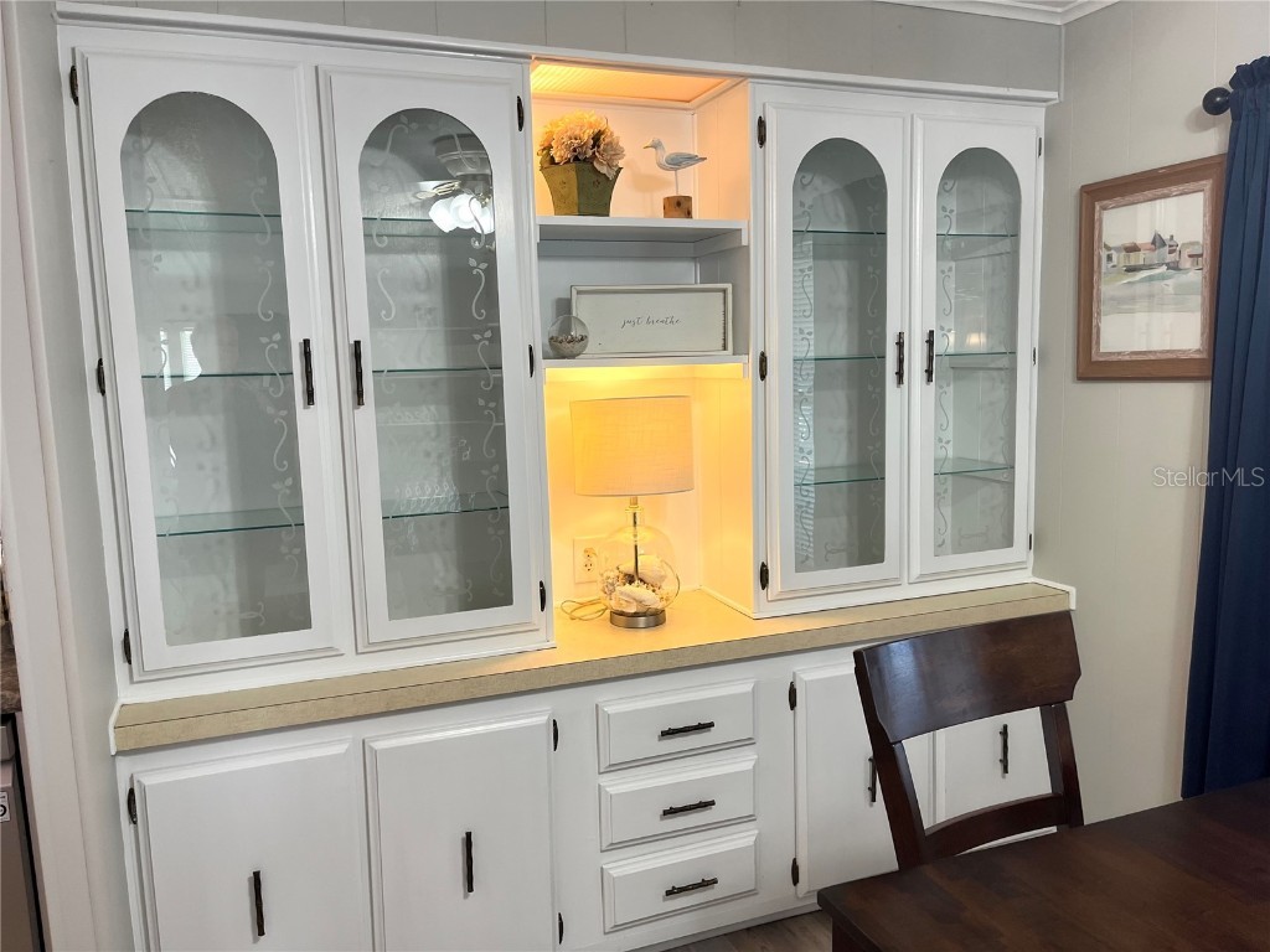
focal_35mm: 26
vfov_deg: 53.1
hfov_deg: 67.3
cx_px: 635
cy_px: 476
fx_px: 954
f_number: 1.6
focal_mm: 5.1
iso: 100
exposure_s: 1/120
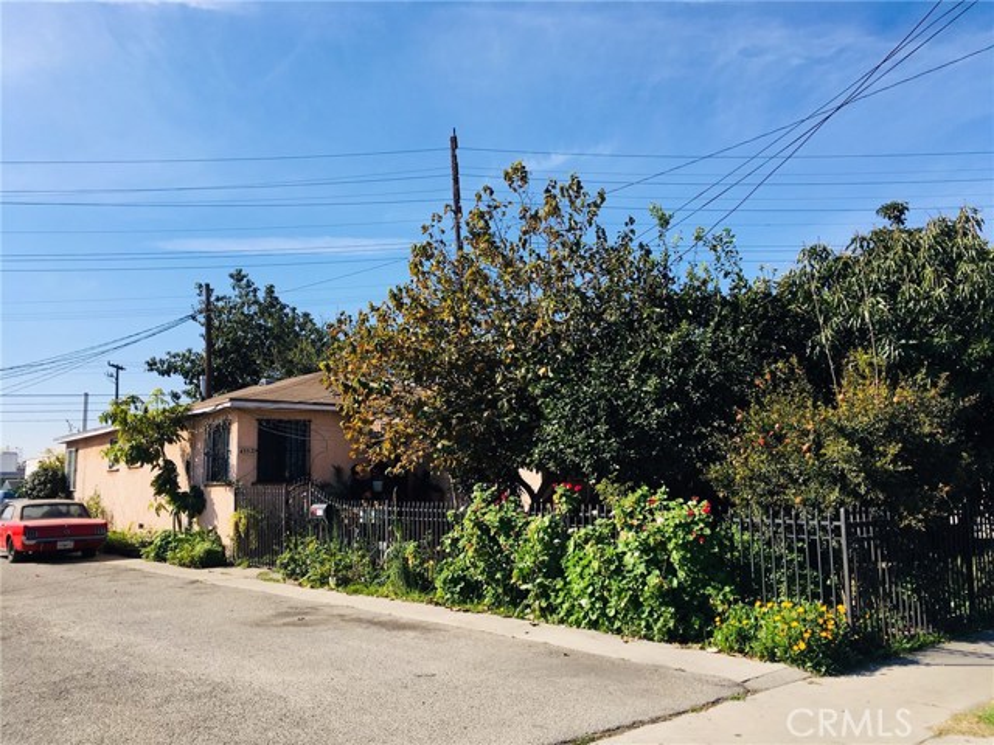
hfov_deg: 61.7
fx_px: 833
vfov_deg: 48.2
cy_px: 372
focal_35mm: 29
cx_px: 497
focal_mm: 4.15
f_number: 2.2
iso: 25
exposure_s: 1/1131
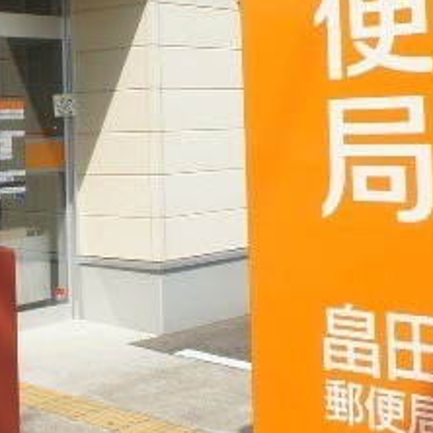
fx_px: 1330
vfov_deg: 18.3
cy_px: 90
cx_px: 135
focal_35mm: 94
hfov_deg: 18.4
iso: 200
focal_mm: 16
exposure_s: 1/160
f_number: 16
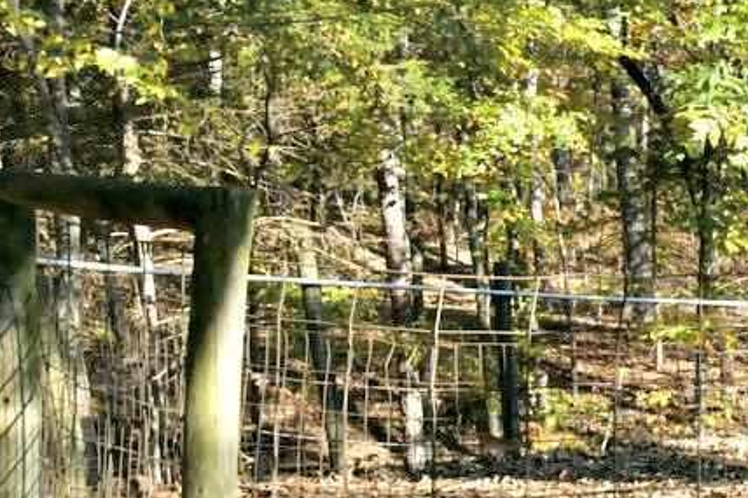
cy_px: 293
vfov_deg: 20.3
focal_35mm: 67
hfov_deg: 18.5
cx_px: 1524
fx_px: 1392
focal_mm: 14
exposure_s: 1/1000
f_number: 16
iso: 2500
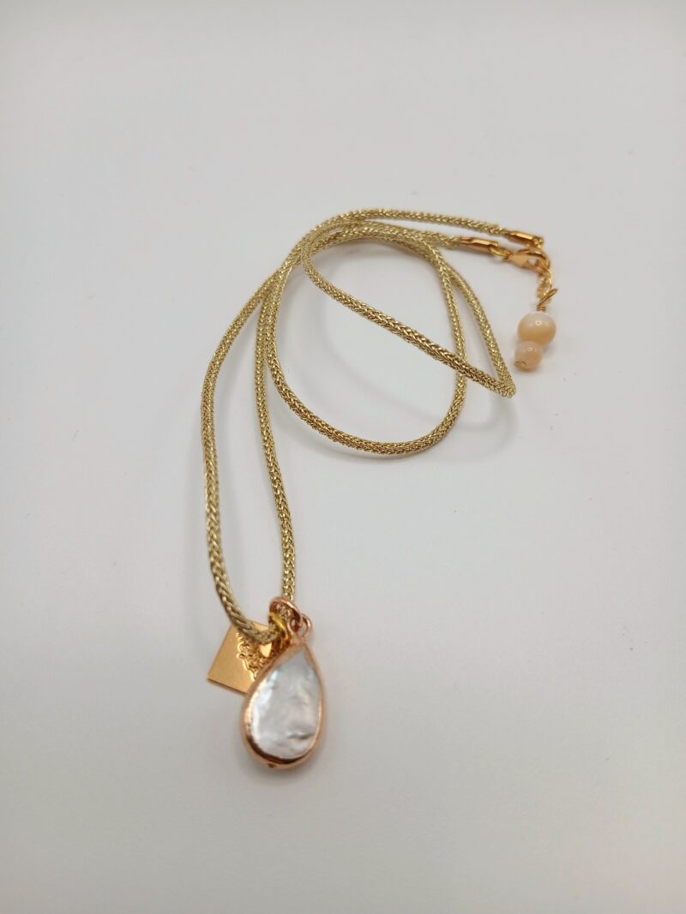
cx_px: 343
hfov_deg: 53.1
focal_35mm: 26
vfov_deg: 67.3
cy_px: 457
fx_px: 687
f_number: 1.8
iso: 32
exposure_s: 1/50.3
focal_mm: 3.98
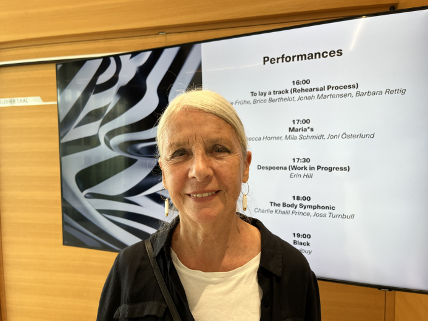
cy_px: 164
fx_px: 334
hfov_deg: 65.3
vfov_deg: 51.4
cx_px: 212
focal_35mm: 27
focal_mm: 5.1
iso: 100
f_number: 1.6
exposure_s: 1/121
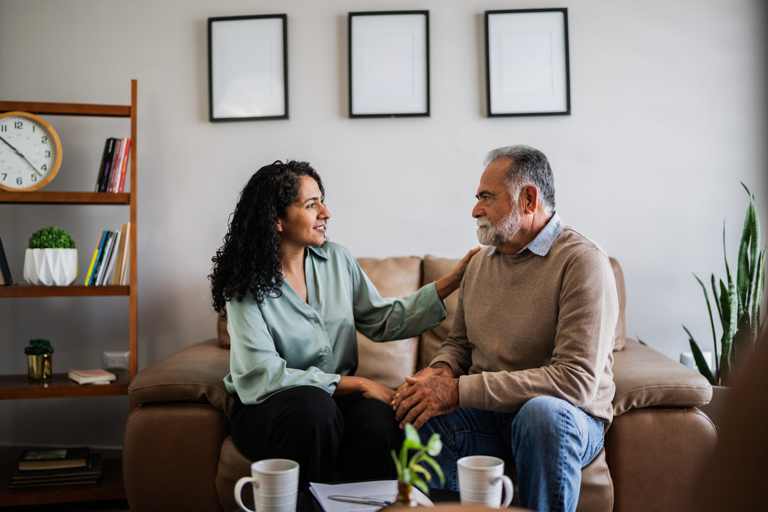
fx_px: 747
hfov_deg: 54.4
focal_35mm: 35
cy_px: 256
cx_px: 384
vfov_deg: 37.9
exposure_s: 1/250
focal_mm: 35
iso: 160
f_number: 1.2
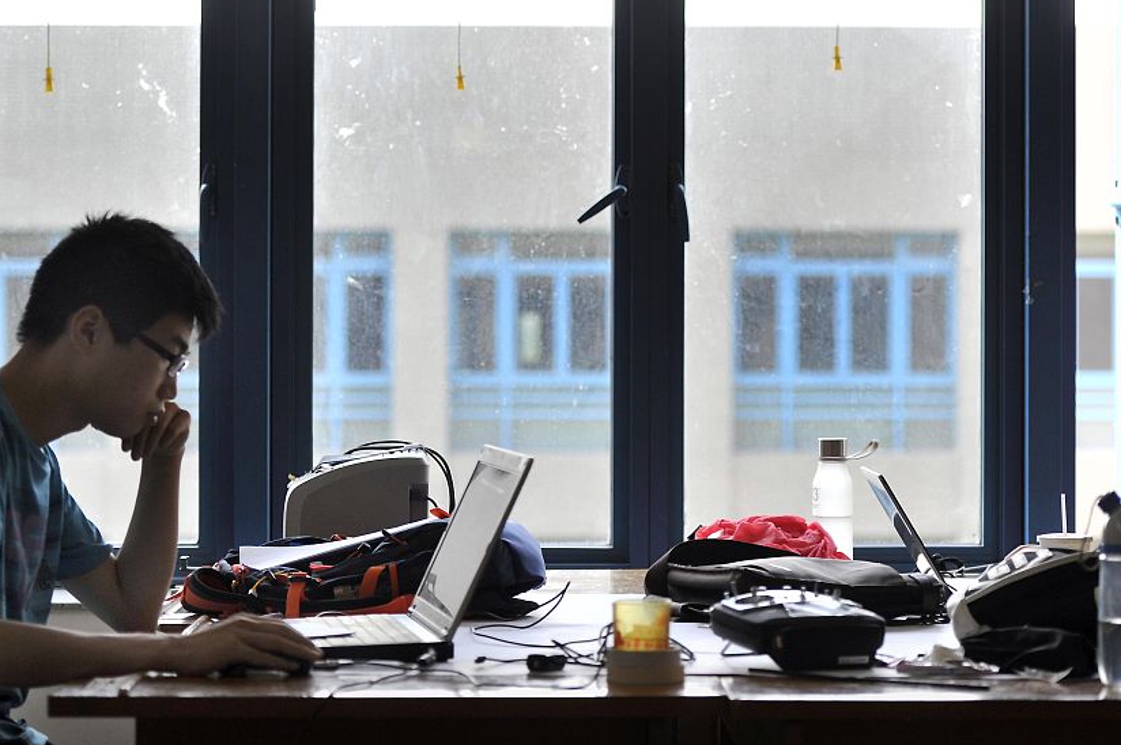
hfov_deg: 20.0
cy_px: 307
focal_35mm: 102
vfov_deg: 13.4
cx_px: 615
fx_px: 3174
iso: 800
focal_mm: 70
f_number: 2.8
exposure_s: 1/640
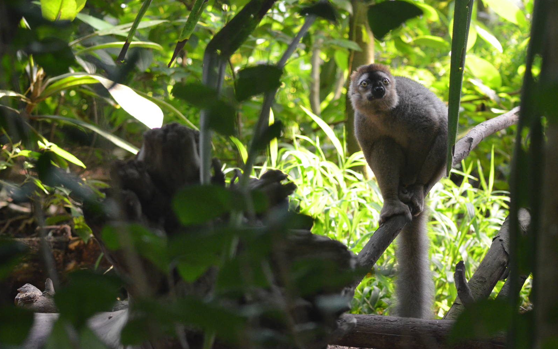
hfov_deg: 17.4
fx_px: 1825
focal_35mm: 120
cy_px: 165
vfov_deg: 10.9
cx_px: 280
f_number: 4.5
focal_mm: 78
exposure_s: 1/320
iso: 2500
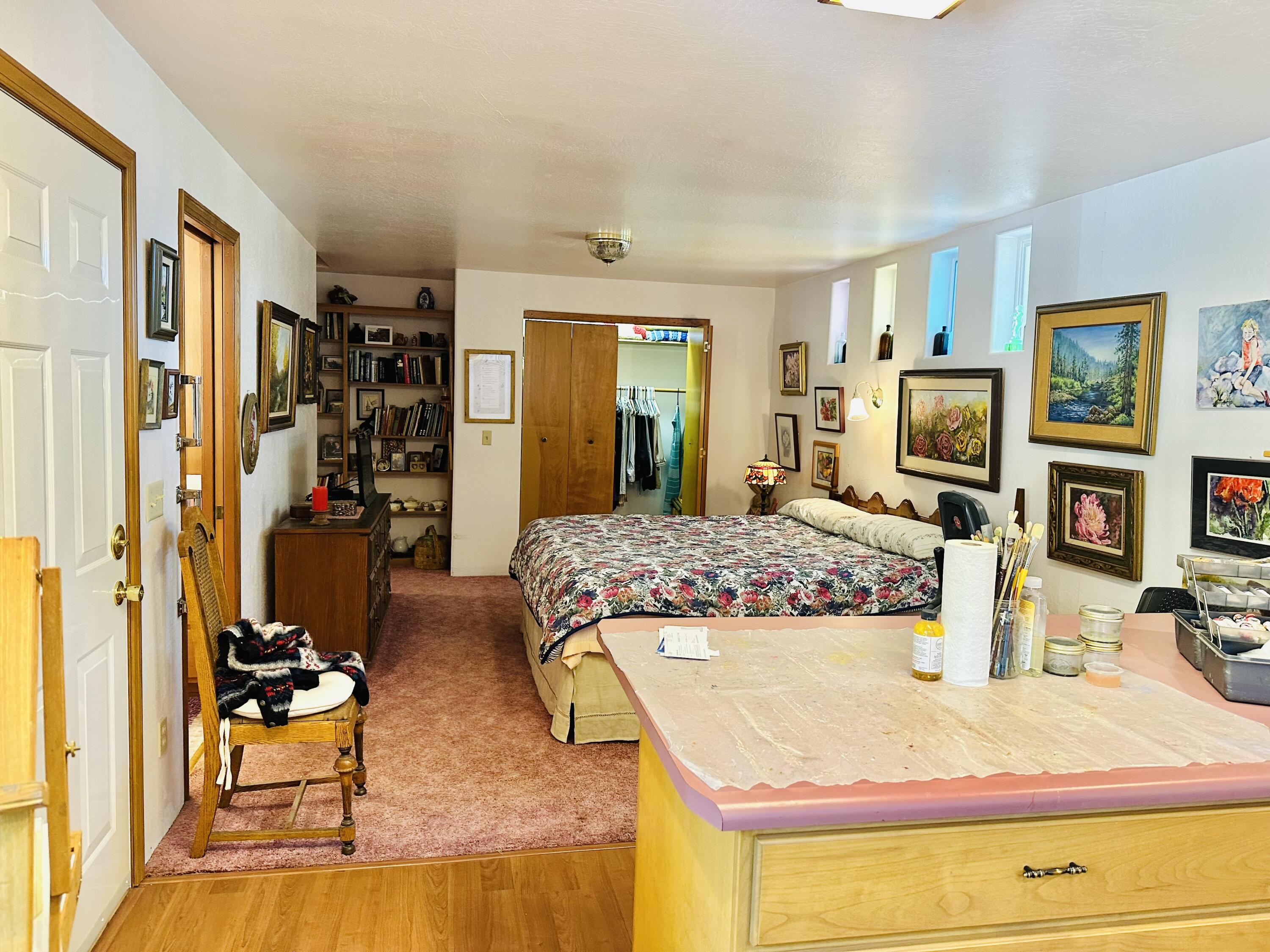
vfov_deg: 56.8
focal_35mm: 24
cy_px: 476
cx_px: 635
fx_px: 881
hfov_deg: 71.6
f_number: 1.78
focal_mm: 6.86
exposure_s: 1/60
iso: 250
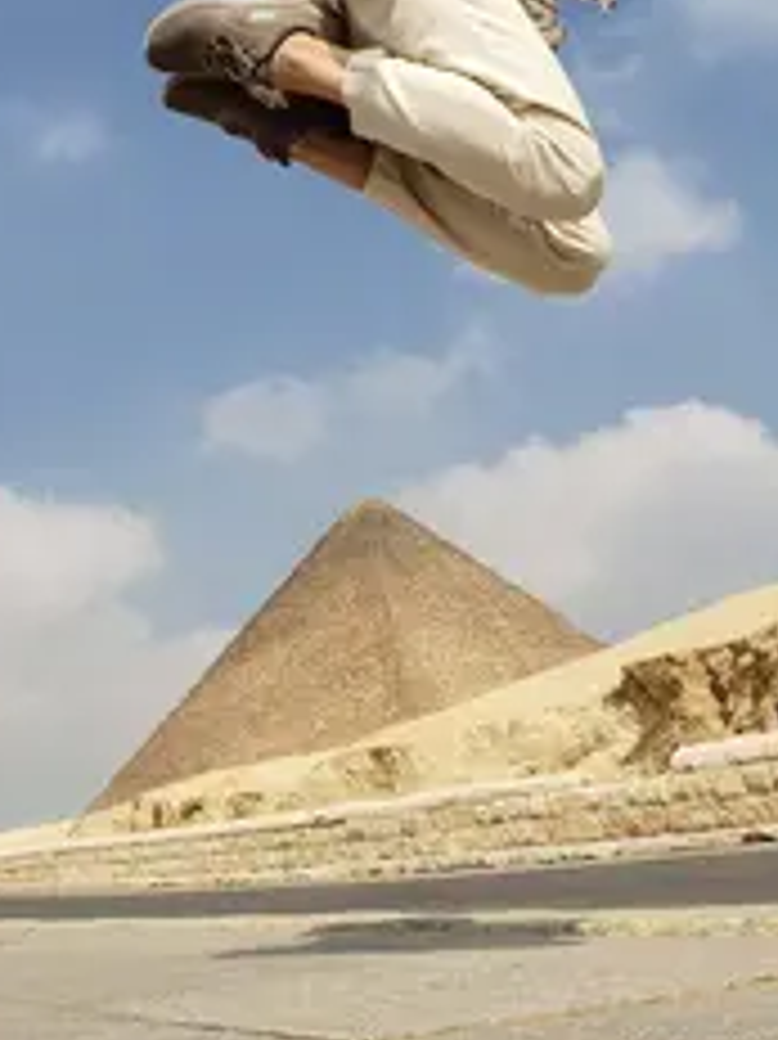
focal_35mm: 45
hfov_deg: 32.1
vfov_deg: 41.0
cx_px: 319
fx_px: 1350
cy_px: 270
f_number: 2.4
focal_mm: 4.3
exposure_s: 1/2135
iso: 50
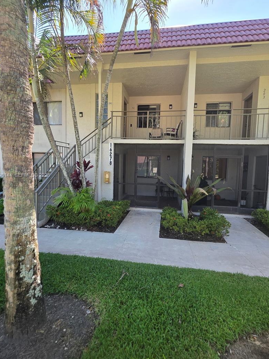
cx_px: 141
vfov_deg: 98.2
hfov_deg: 81.7
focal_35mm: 15
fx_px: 155
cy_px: 176
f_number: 1.9
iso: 40
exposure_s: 1/294
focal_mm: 2.2
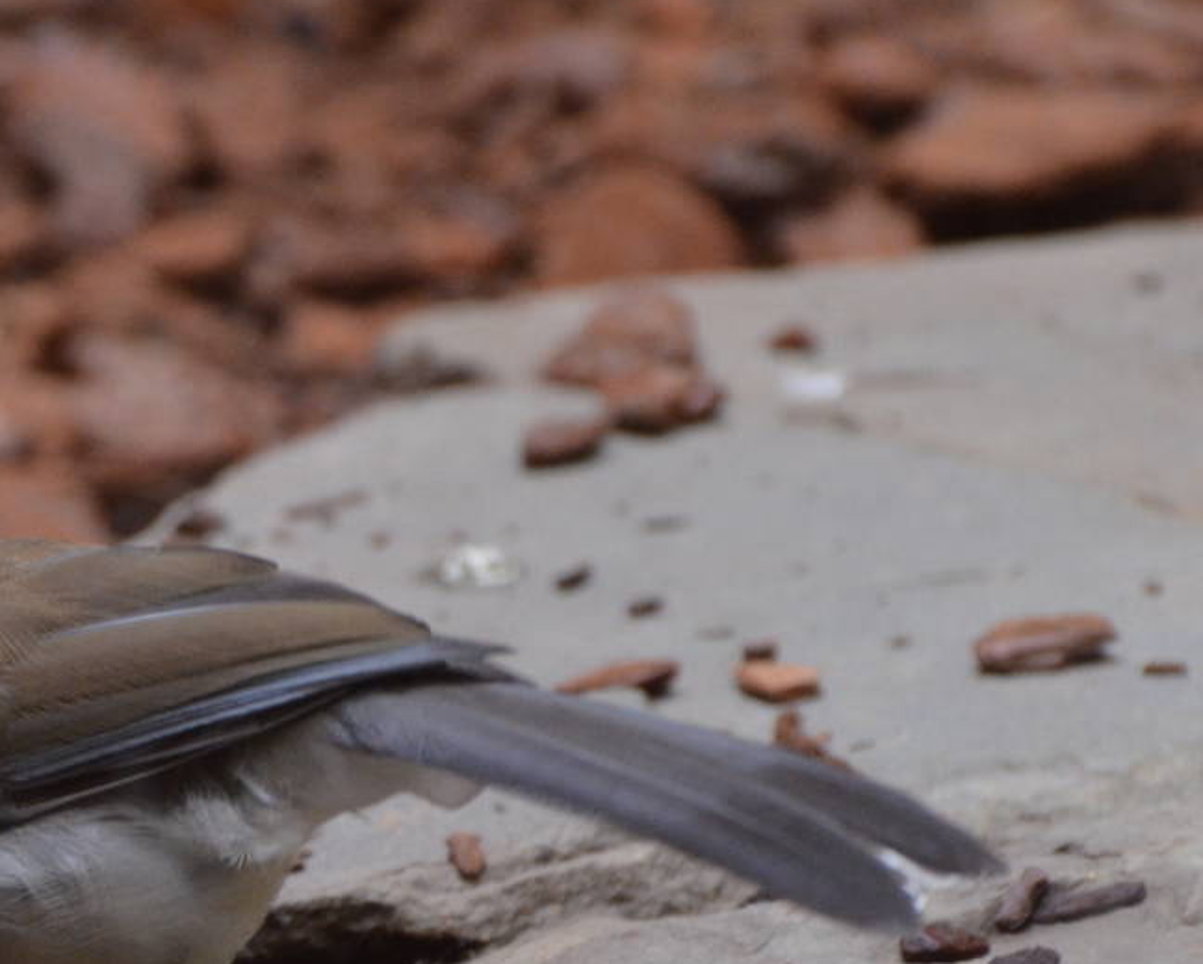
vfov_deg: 2.3
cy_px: 710
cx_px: -15
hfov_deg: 2.9
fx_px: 24085
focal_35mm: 676
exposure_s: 1/20
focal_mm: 195
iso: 1600
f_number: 5.3
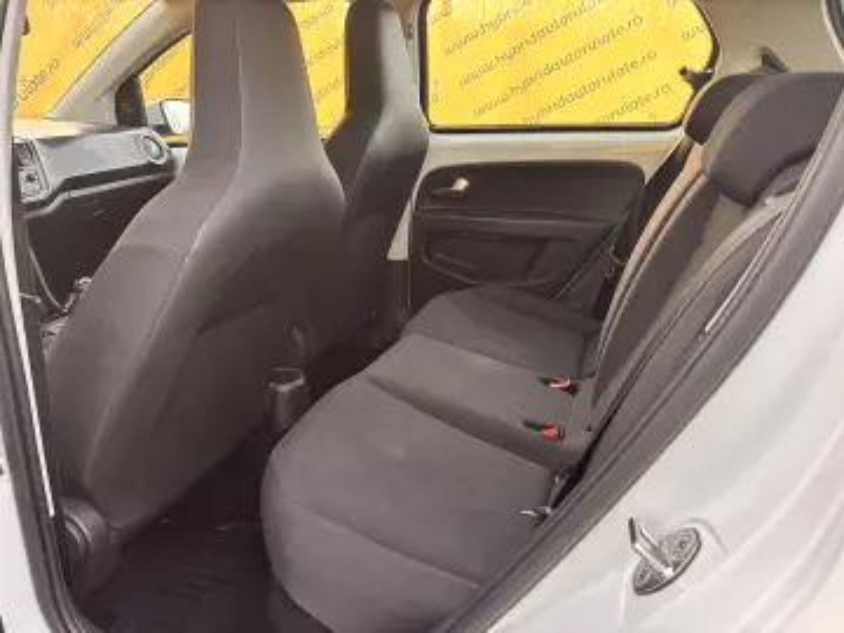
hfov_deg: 67.3
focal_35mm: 26
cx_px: 422
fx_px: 634
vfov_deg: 53.1
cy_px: 316
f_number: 1.6
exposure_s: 1/71
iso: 125
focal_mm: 5.96
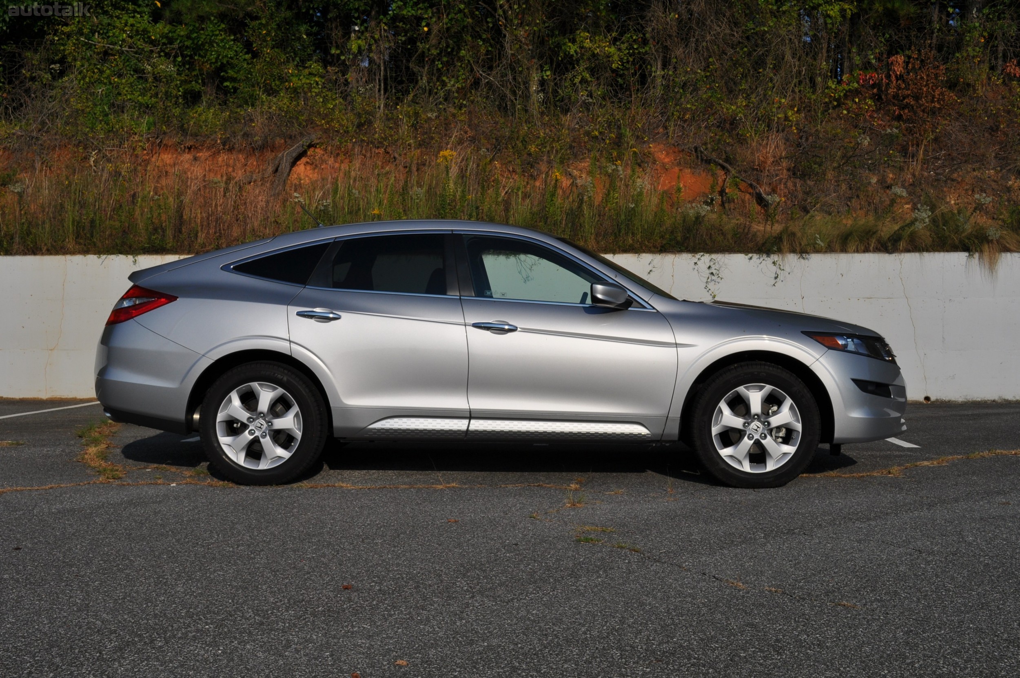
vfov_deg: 30.8
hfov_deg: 45.0
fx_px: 1231
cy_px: 339
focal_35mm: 44
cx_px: 510
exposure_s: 1/640
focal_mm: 29
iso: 200
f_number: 13
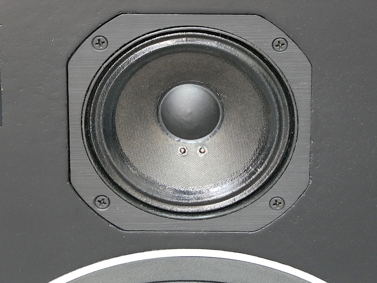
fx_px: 2723
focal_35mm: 250
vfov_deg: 5.9
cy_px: 142
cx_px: 188
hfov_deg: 7.9
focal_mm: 44.8
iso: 400
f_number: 6.3
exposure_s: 1/1.6
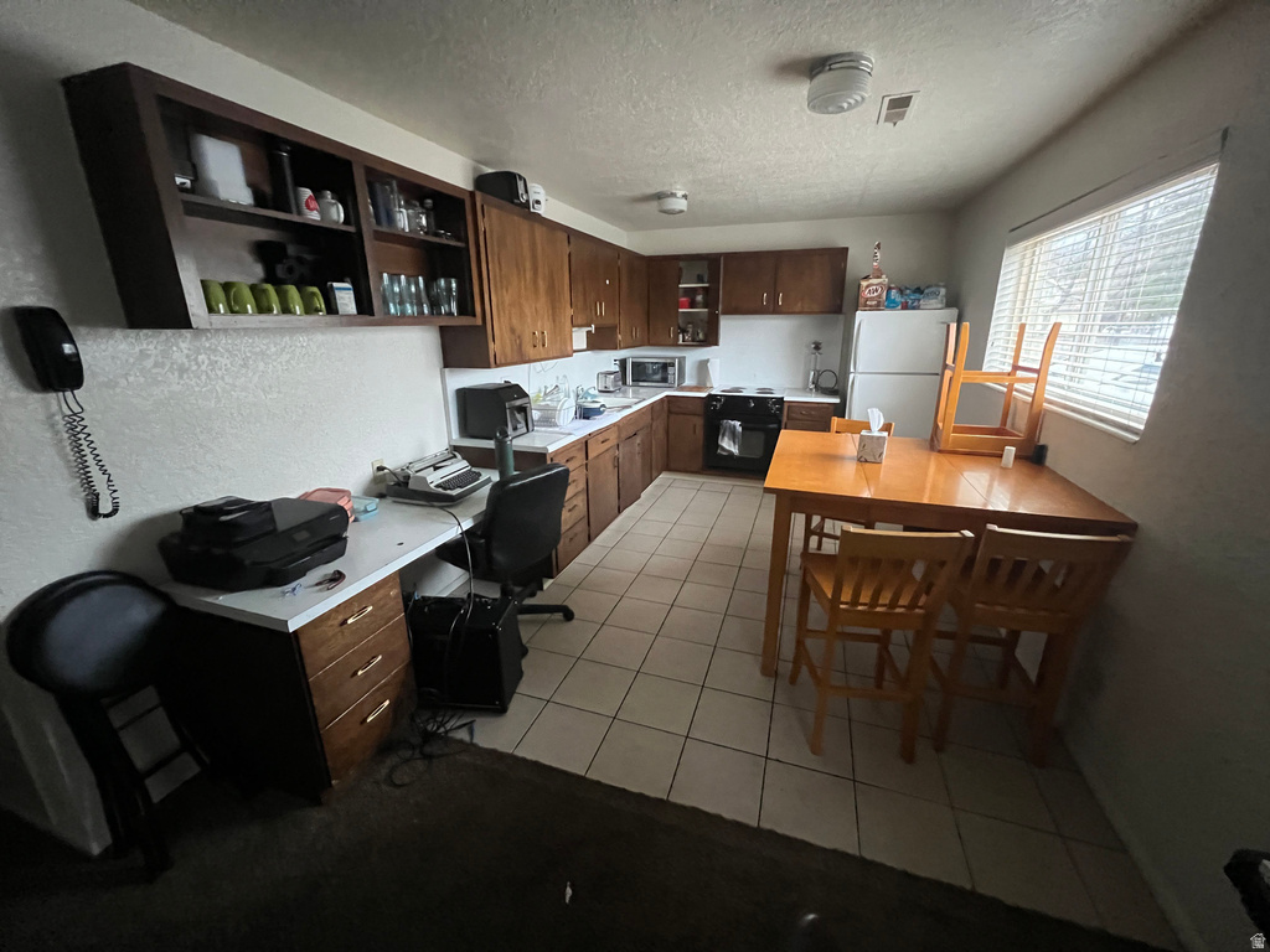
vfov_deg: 89.9
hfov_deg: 106.2
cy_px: 476
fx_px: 477
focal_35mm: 13
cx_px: 635
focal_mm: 1.57
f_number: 1.8
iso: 1000
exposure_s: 1/45
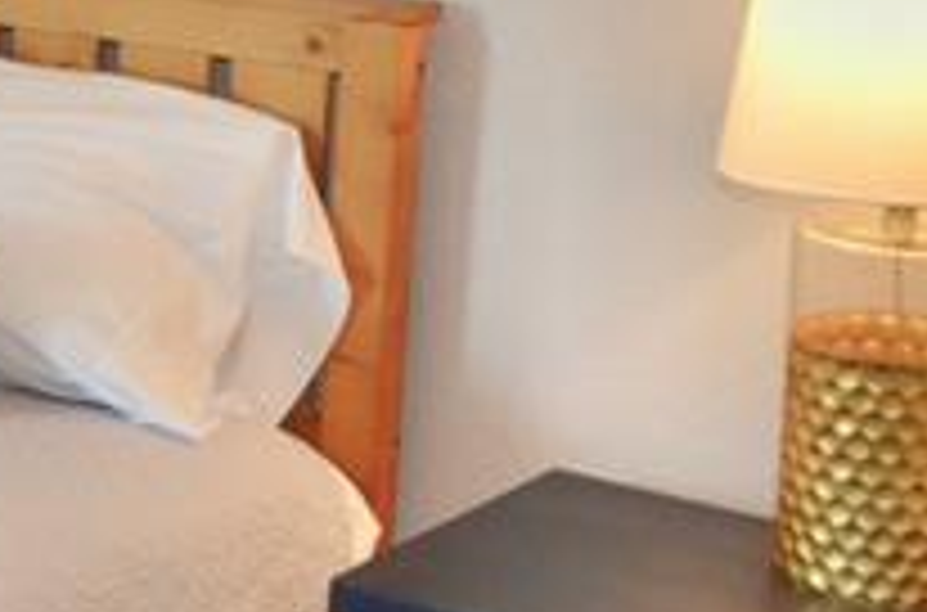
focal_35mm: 179
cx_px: -1292
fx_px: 4595
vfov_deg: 7.6
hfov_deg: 10.1
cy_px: -68
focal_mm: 24
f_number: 4
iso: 400
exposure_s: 1/60
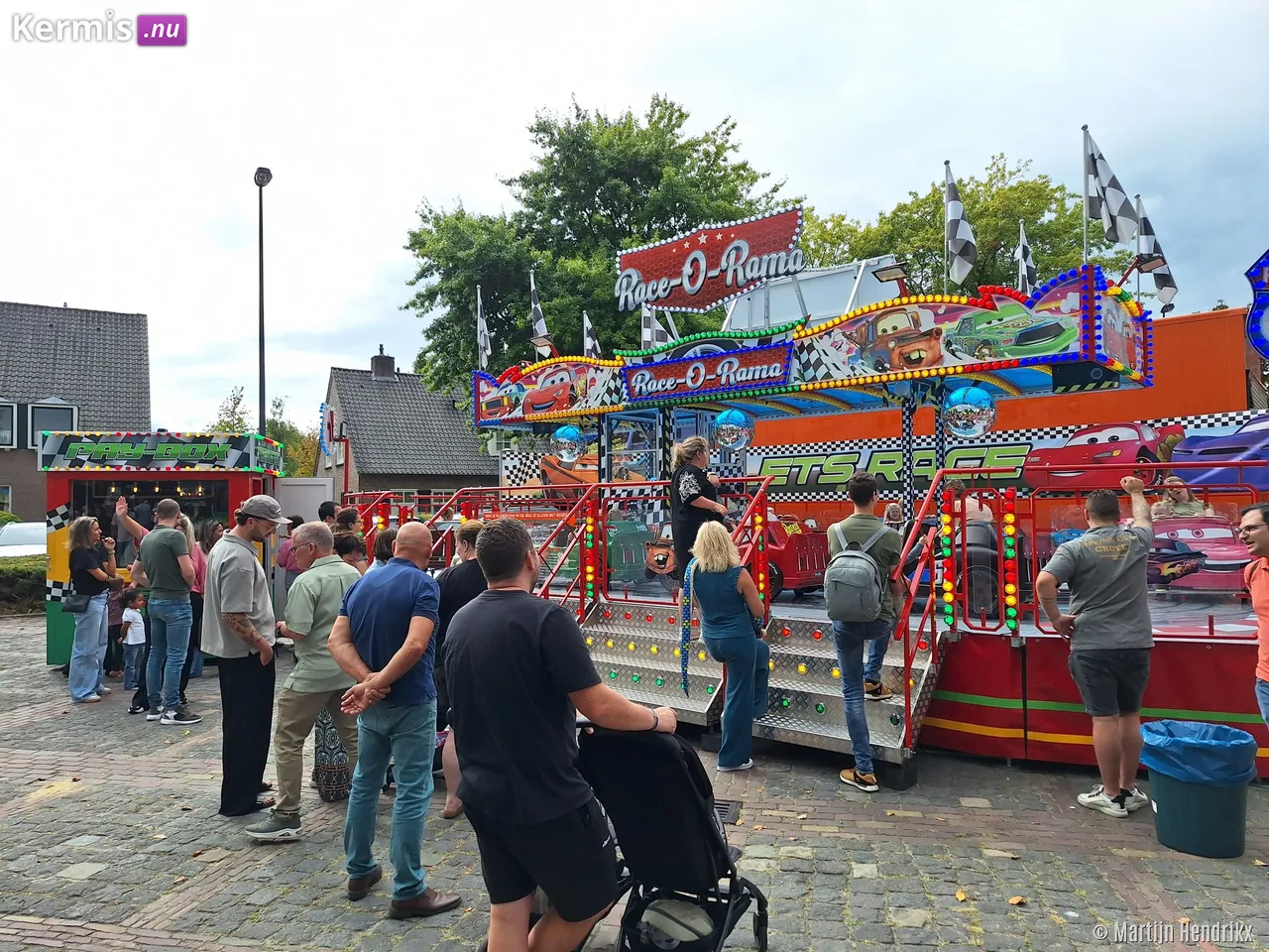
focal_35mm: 23
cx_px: 634
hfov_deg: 73.9
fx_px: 843
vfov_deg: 58.9
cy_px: 476
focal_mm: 5.54
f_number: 1.8
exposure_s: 1/2146
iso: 40
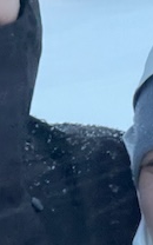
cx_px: 54
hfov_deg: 13.3
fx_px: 654
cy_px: 0
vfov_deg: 20.5
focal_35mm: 98
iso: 800
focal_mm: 2.71
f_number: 2.2
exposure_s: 1/29
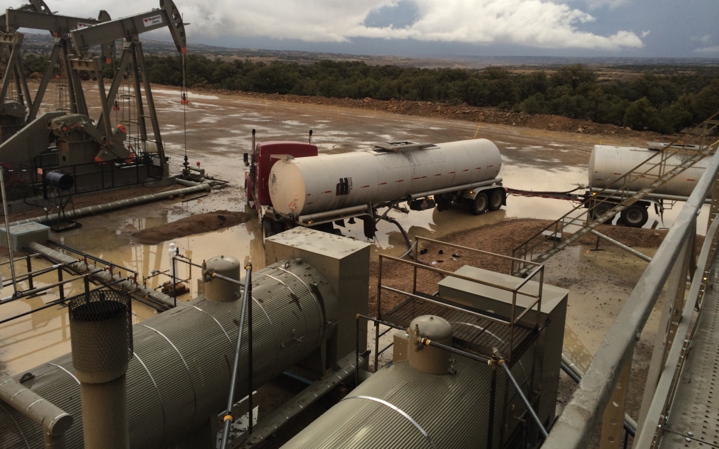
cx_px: 358
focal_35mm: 32
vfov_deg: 39.3
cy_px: 183
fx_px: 627
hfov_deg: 59.7
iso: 50
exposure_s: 1/120
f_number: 2.2
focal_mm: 4.12
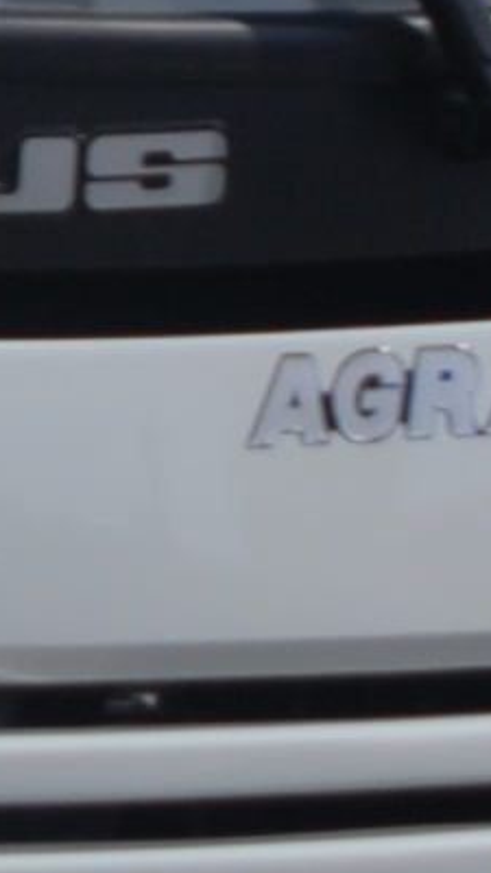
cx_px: -1408
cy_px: -412
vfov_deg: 4.7
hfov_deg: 2.6
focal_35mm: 457
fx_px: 10578
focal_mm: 30
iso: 100
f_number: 5.6
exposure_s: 1/250
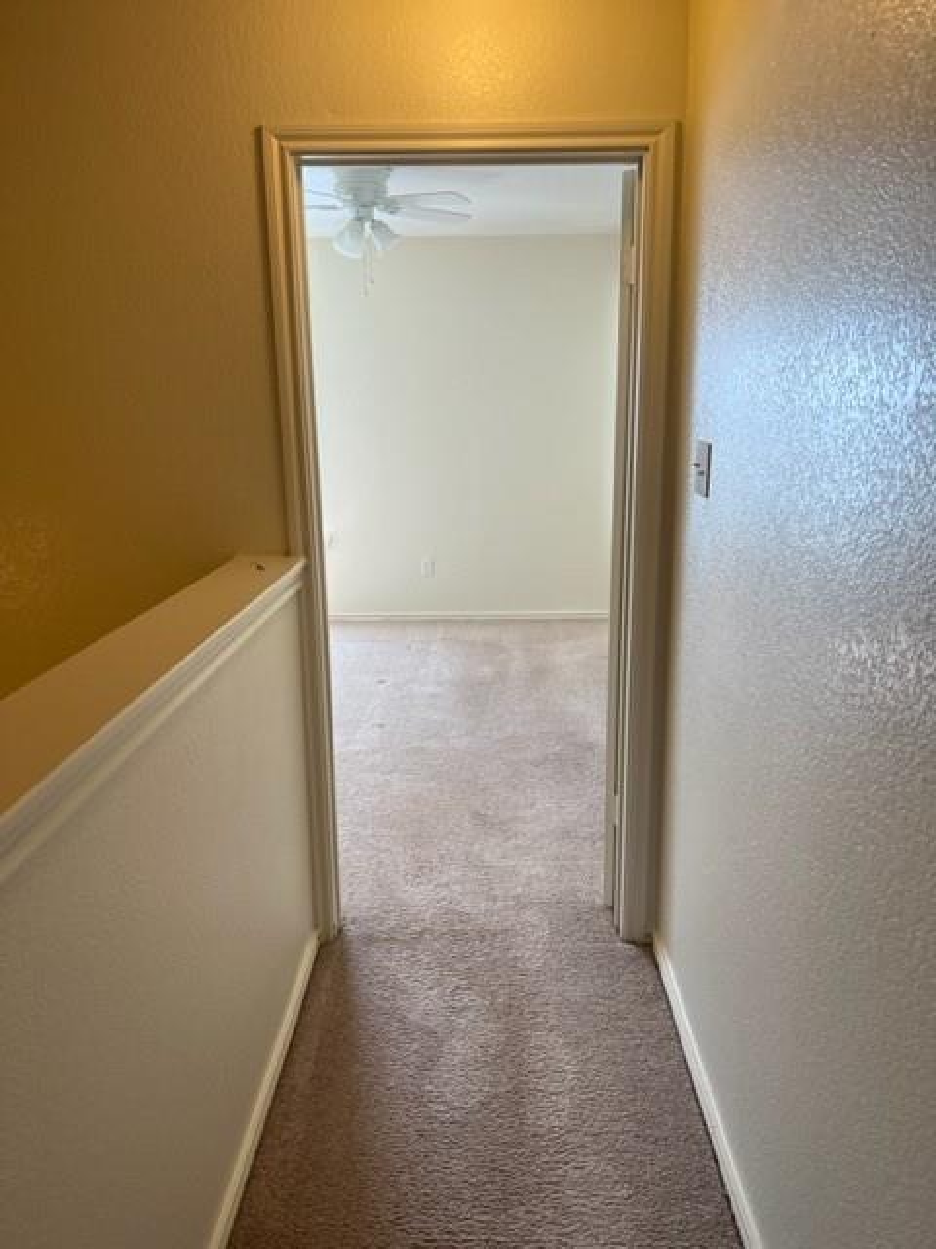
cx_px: 468
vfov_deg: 67.3
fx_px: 937
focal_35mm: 26
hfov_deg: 53.1
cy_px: 624
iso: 50
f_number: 1.5
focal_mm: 5.7
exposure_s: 1/147
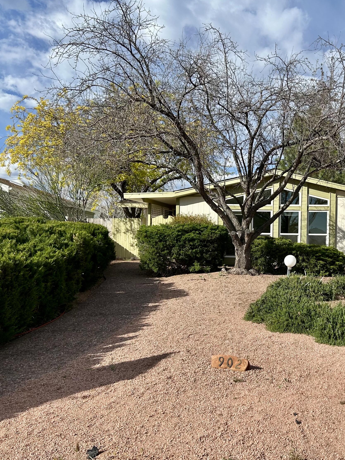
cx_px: 283
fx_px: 465
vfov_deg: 52.6
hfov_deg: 38.9
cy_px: 230
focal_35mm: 35
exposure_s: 1/4115
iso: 50
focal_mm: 5.7
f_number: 1.5
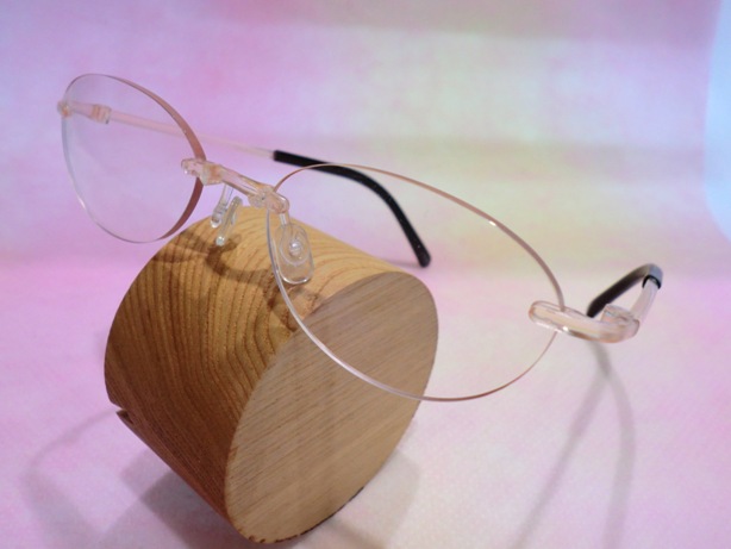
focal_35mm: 32
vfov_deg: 44.2
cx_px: 366
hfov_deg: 56.8
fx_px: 676
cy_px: 274
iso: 100
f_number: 3.5
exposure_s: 1/60
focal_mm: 5.8
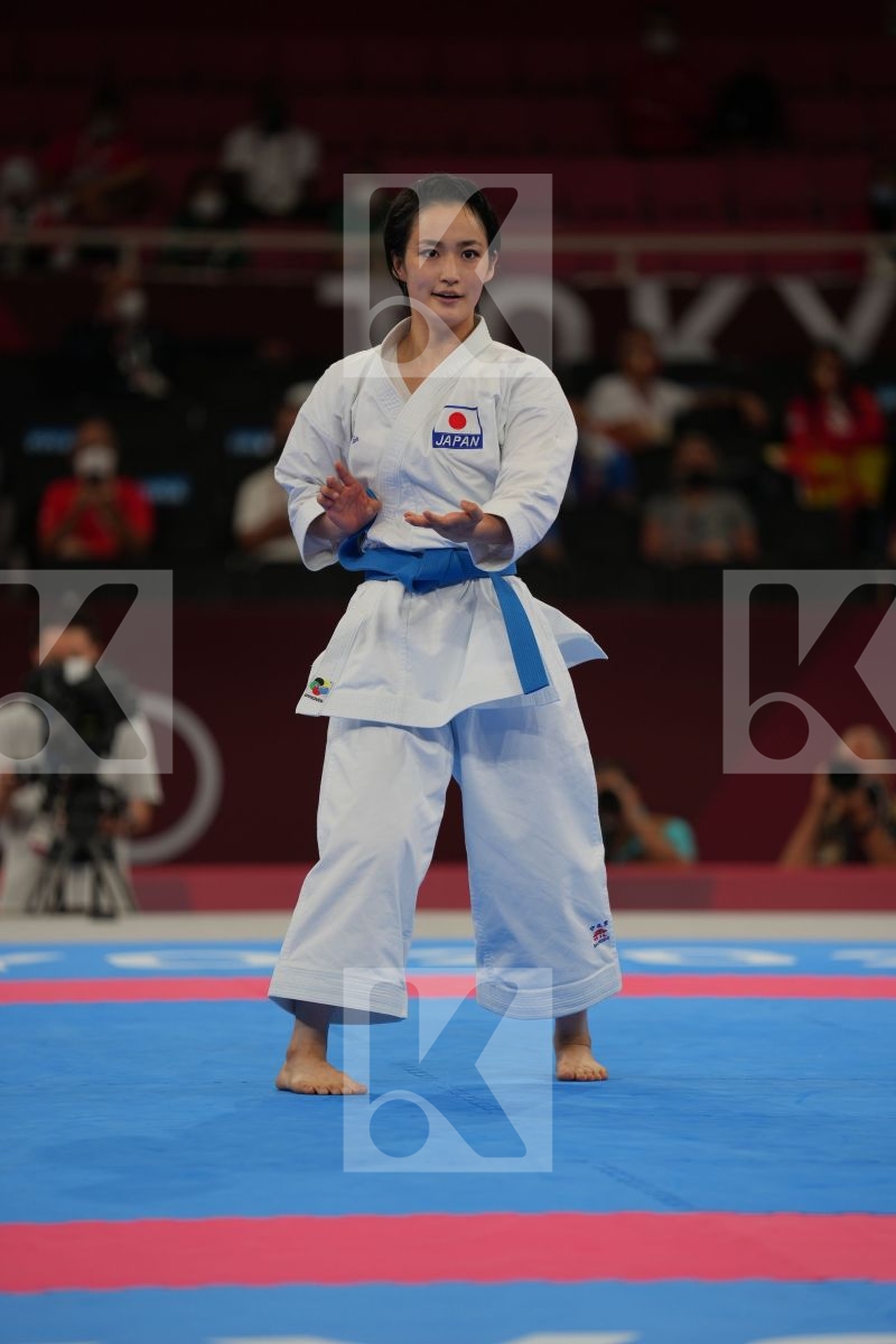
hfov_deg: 6.9
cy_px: 672
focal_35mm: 200
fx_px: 7466
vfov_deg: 10.3
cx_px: 448
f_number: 2.8
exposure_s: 1/500
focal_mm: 200
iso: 200
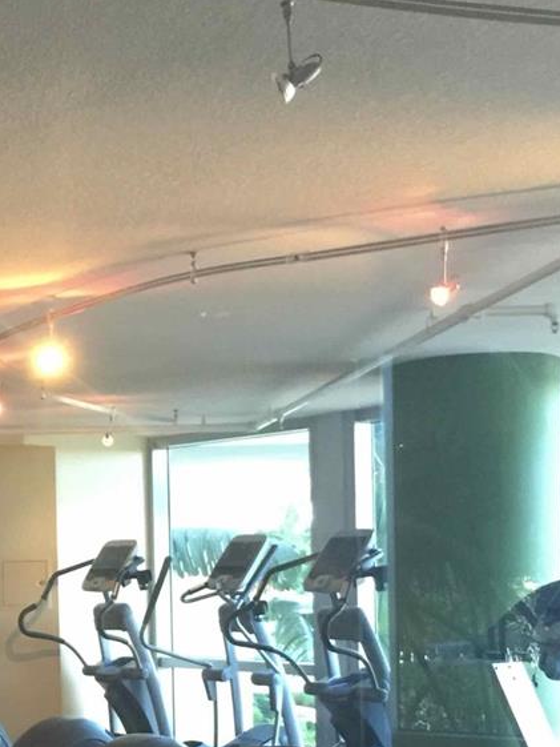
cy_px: 591
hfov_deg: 22.9
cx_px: 23
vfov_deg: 30.5
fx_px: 1337
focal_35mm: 62
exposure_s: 1/15
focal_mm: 4.15
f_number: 2.2
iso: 125
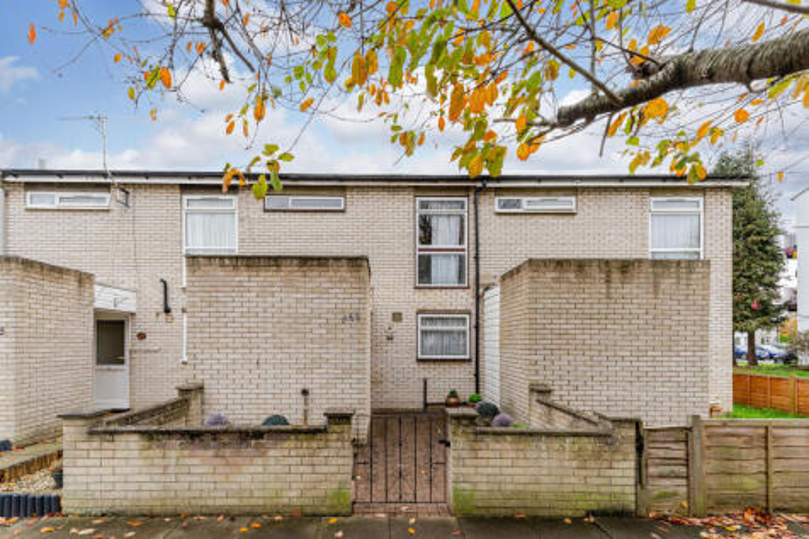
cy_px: 270
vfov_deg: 81.2
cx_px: 404
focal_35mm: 14
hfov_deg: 104.3
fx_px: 314
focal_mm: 14
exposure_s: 1/200
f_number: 6.7
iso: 320
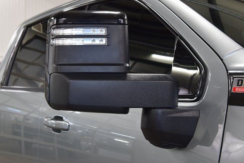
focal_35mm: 52
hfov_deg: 37.8
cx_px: 122
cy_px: 82
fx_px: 356
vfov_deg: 25.8
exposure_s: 1/15
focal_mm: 35
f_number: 6.3
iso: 450
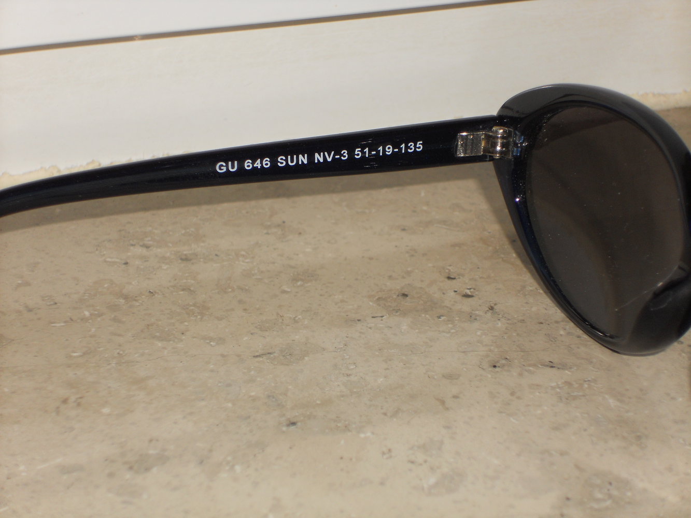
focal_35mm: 108
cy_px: 259
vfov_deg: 13.7
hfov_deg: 18.2
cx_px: 346
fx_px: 2156
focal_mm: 19.6
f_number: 5.9
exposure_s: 1/60
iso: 100
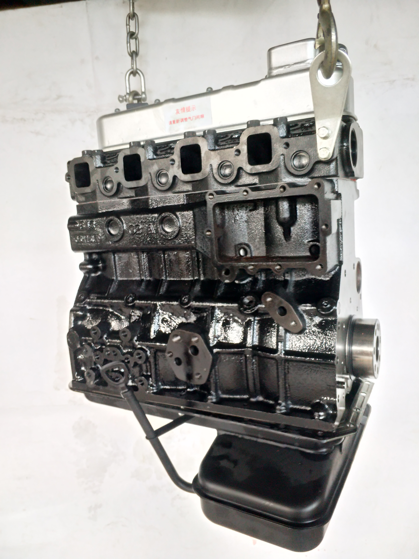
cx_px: 210
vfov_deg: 76.4
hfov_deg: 61.1
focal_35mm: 22
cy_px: 280
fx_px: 355
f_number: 2
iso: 507
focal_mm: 3.79
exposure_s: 1/33.3
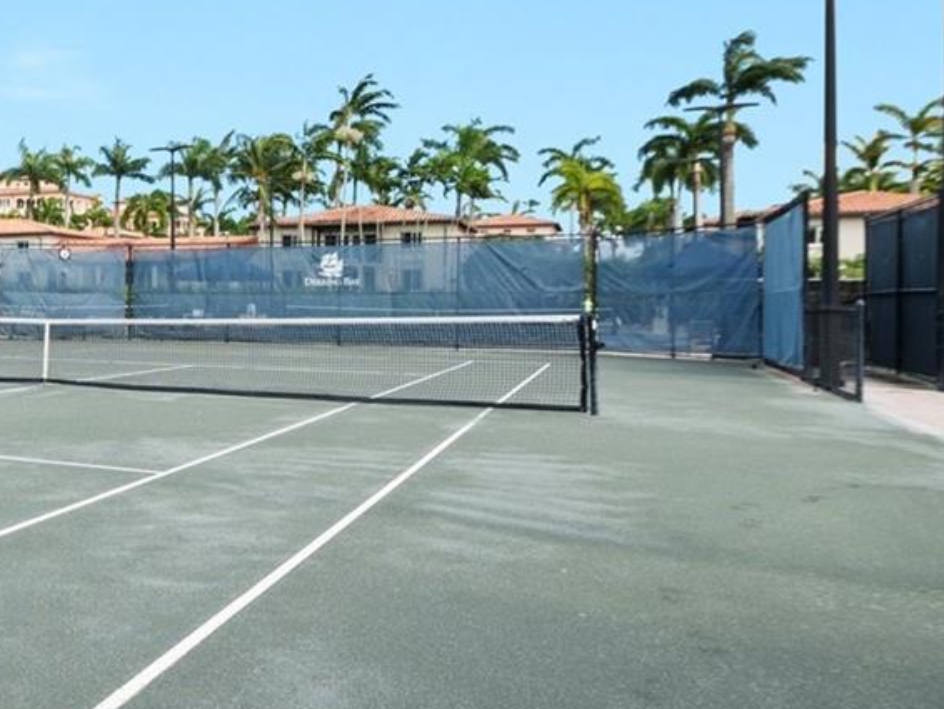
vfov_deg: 37.7
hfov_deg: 38.5
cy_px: 338
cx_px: -142
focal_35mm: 38
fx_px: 1037
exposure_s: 1/160
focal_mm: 14
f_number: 8
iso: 200
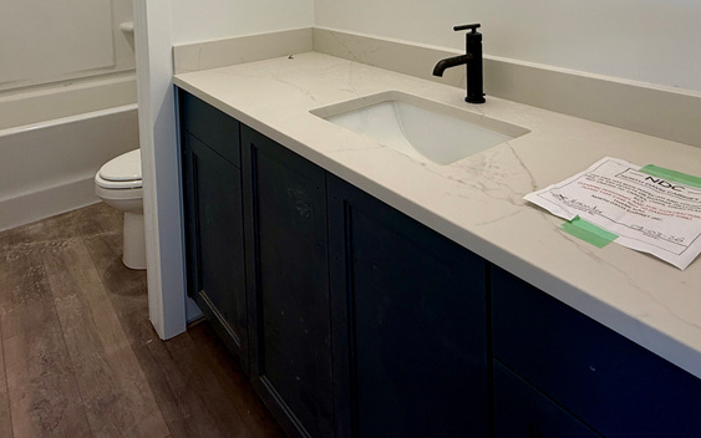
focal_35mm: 27
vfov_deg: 39.0
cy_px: -27
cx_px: 304
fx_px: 516
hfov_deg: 68.1
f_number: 2.2
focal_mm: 2.22
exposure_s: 1/120
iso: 100
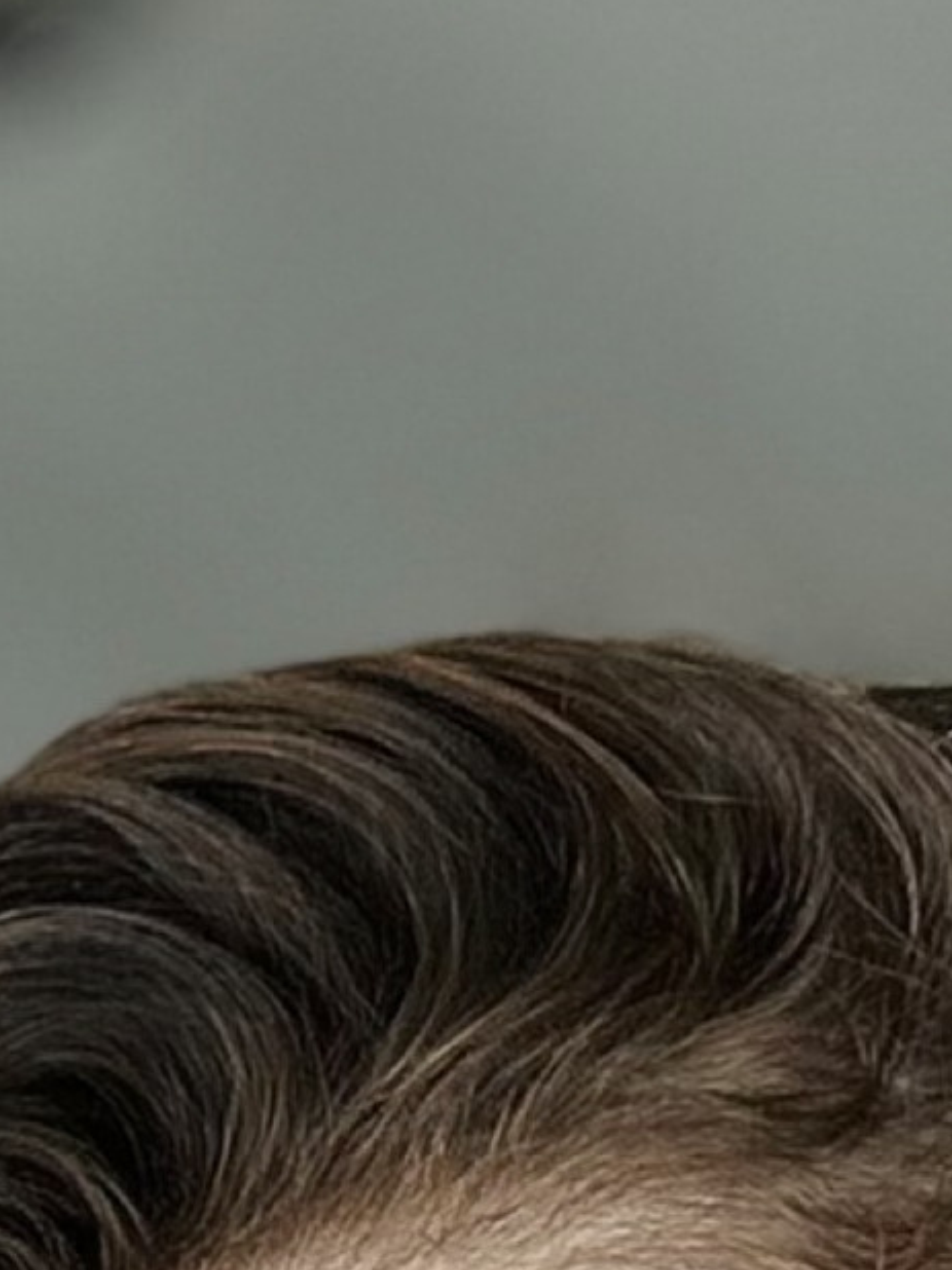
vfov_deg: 11.6
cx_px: 746
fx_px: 5504
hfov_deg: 9.9
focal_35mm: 150
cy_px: 2684
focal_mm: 2.69
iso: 80
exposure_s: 1/60
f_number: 1.9
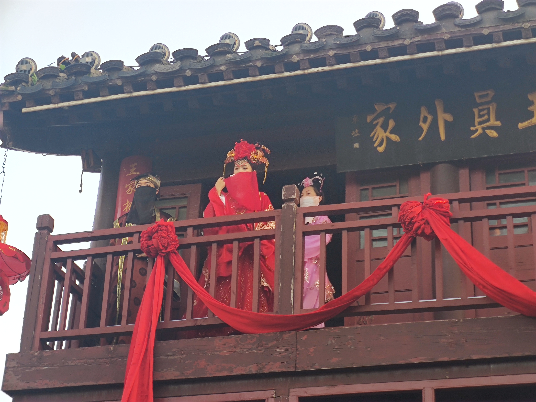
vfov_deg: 18.9
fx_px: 1208
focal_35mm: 78
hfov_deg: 25.0
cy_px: 201
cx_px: 268
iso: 50
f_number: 2.4
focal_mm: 7.48
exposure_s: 1/103
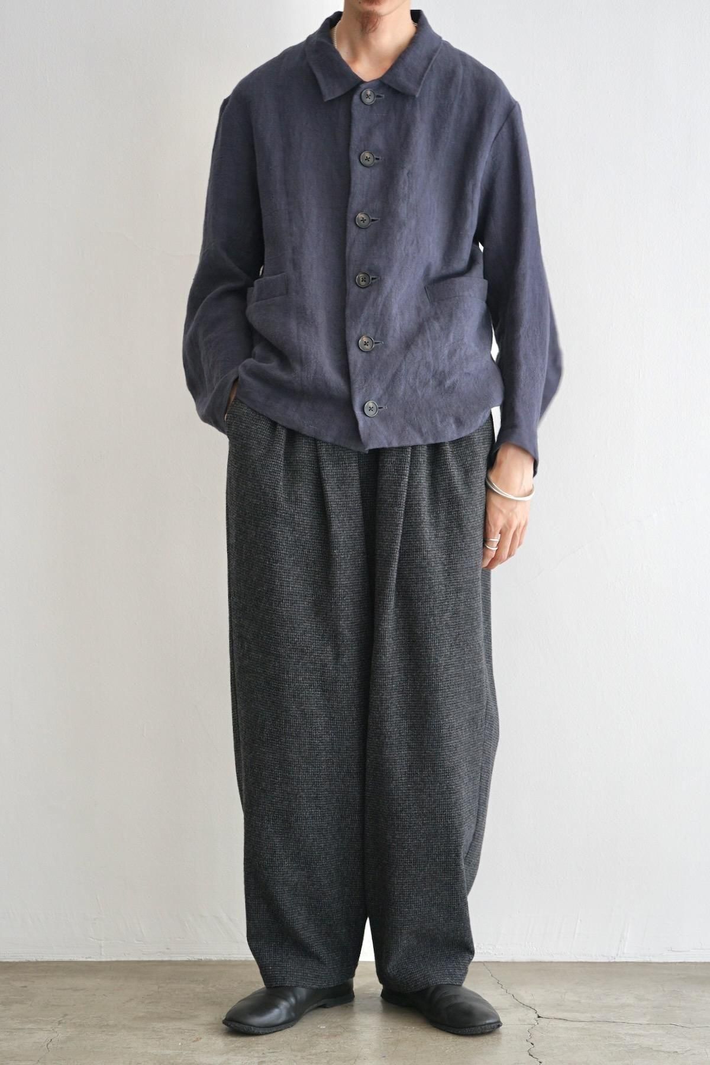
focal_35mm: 50
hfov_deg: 27.0
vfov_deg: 39.6
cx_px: 355
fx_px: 1479
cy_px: 532
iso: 320
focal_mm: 50
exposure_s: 1/60
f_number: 4.5
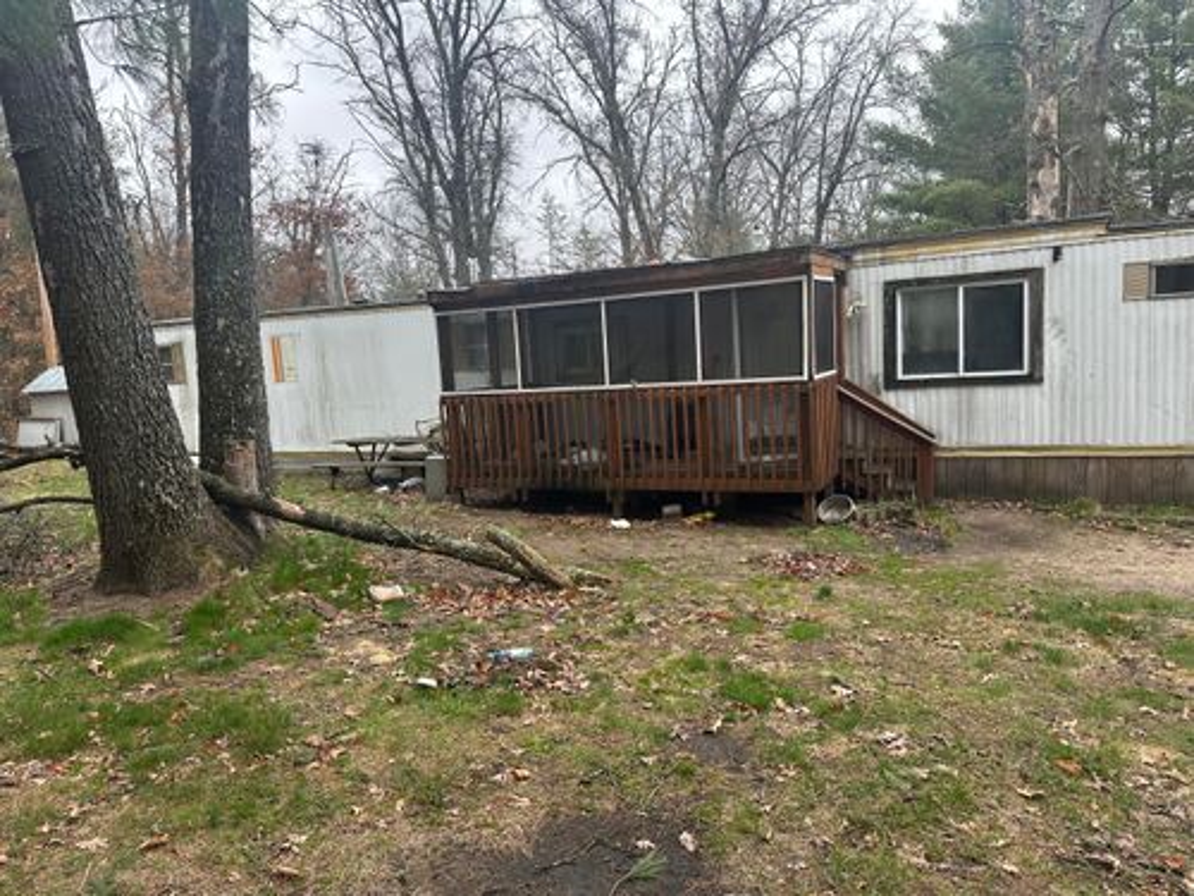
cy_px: 448
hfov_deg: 71.6
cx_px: 597
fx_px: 828
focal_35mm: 24
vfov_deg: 56.8
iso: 80
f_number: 1.78
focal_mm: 6.86
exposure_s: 1/309
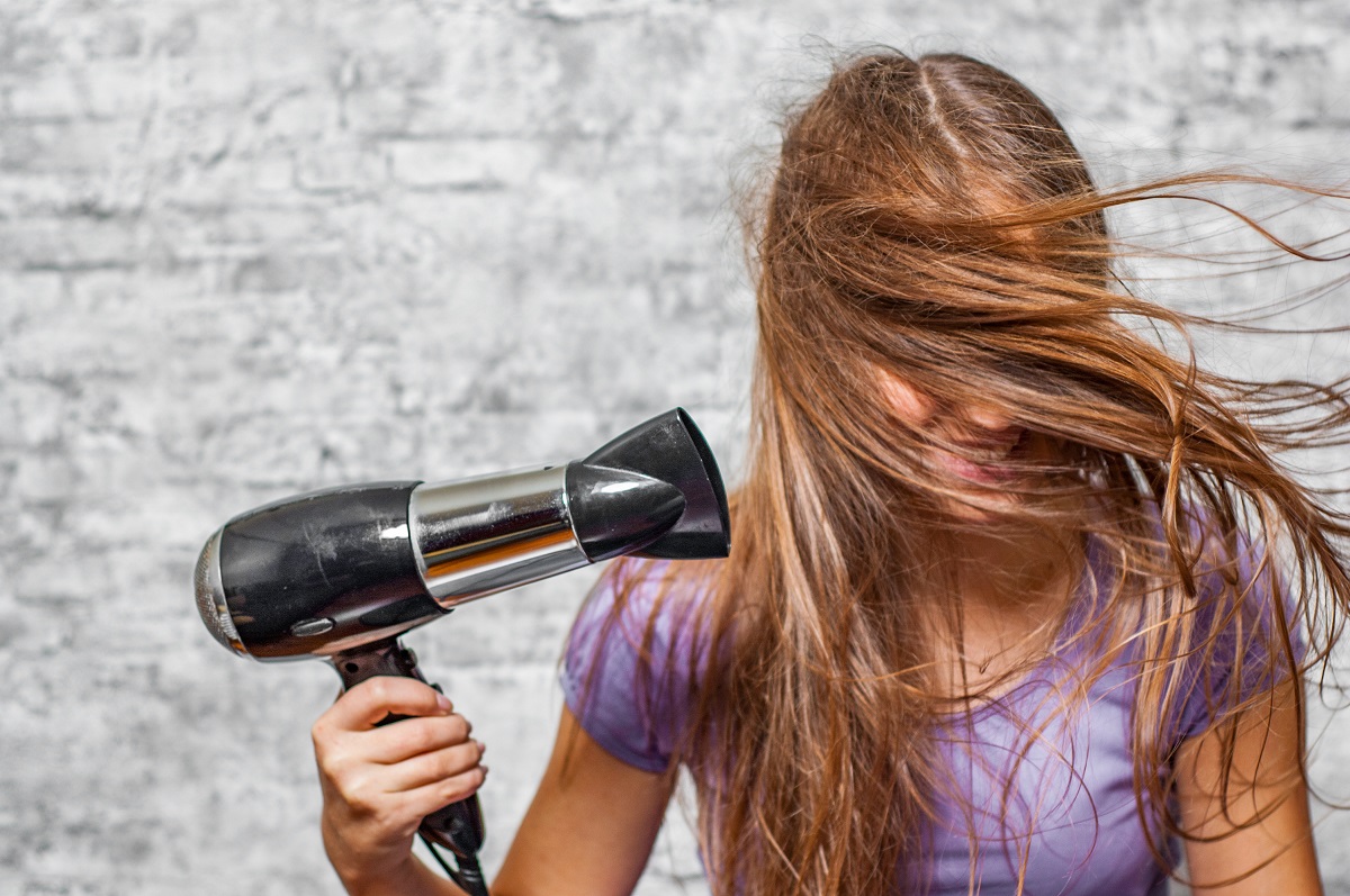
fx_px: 2809
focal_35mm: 75
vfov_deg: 18.1
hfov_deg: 27.0
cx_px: 675
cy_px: 448
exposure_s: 1/200
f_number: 2.8
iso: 200
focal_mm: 50
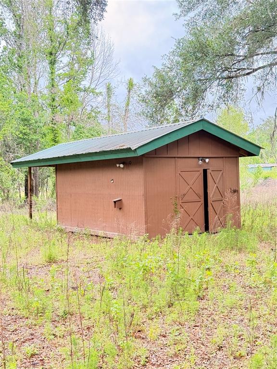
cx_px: 138
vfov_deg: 39.7
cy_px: 184
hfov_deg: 30.3
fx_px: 512
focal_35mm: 48
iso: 125
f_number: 1.78
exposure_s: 1/228
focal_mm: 6.76
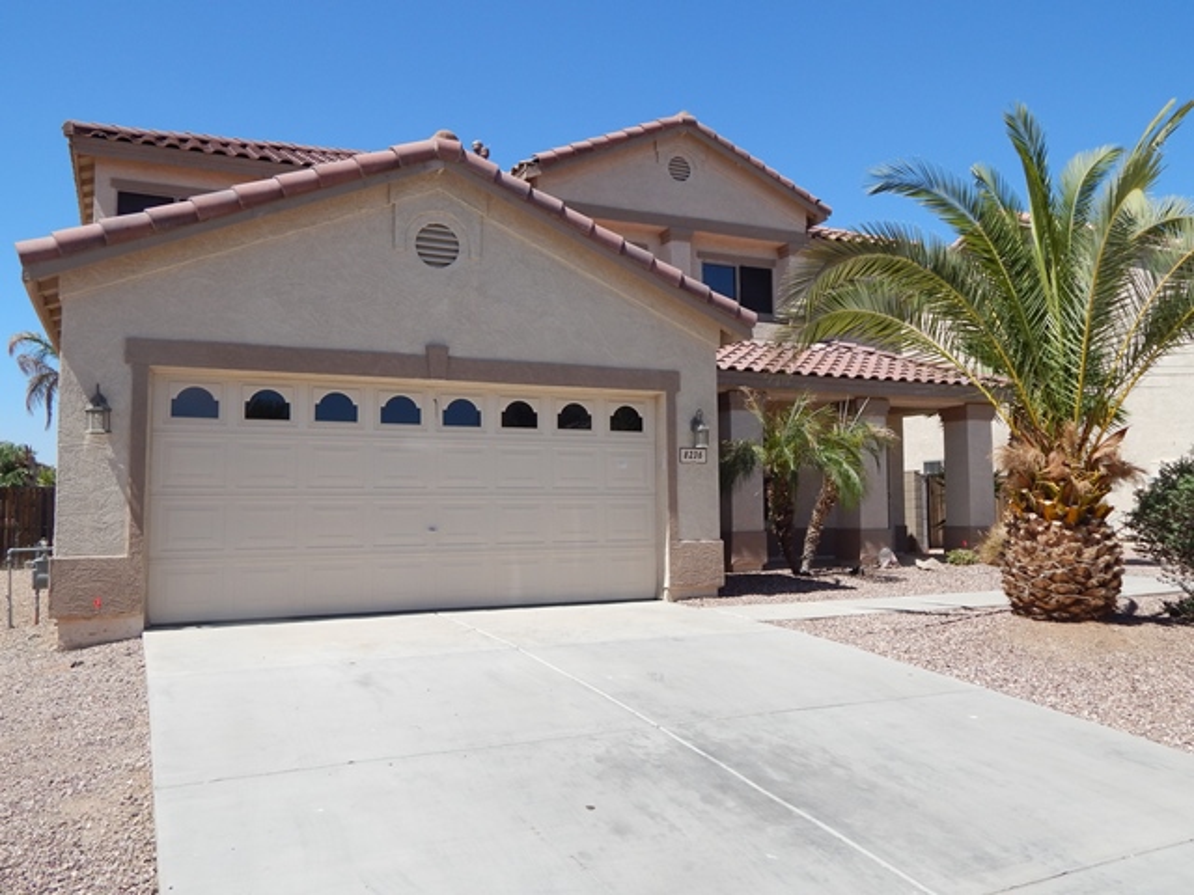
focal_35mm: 28
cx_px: 597
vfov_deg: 49.7
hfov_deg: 63.4
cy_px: 448
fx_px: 966
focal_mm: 5.1
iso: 125
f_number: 6.3
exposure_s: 1/500
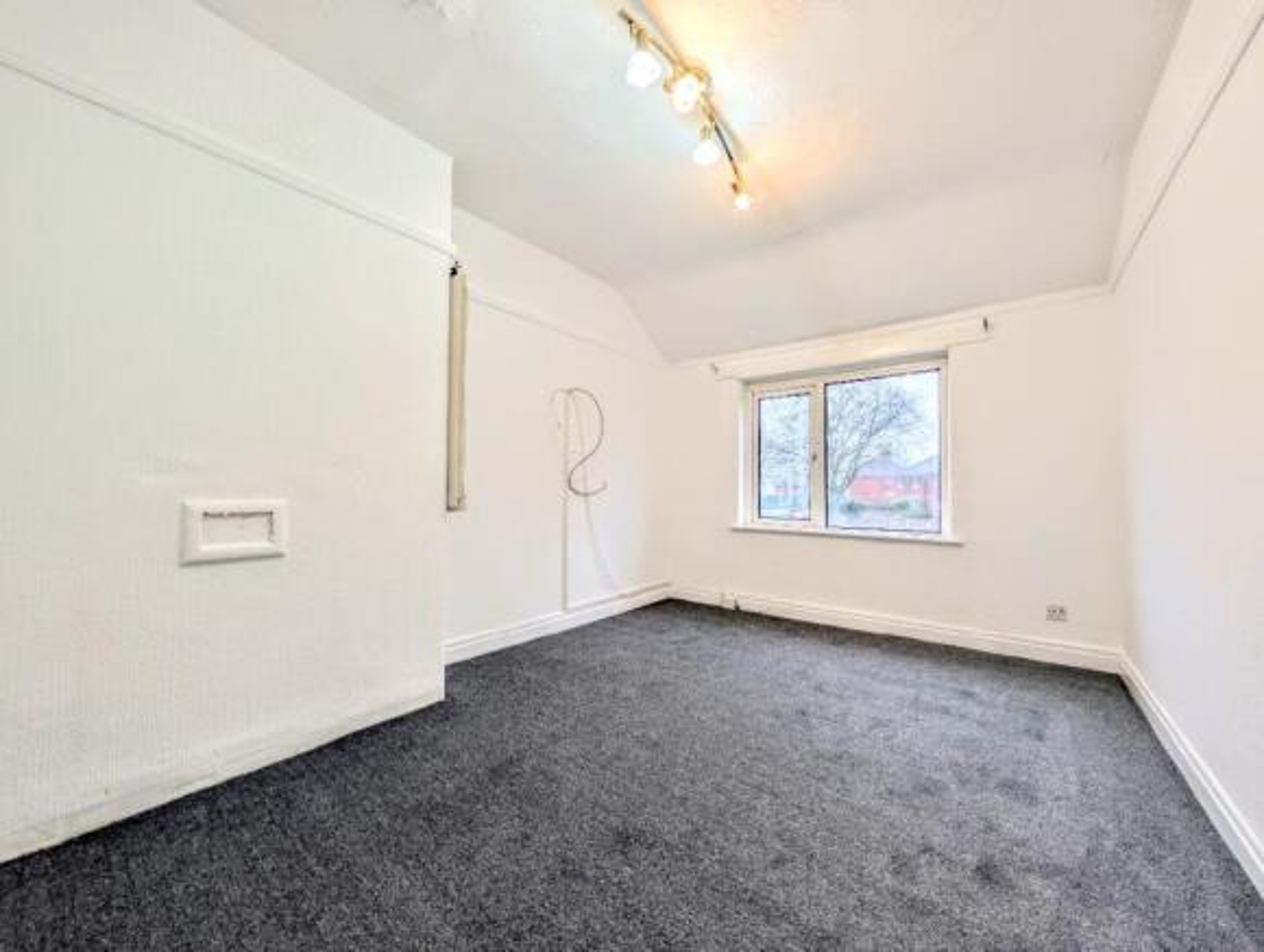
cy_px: 476
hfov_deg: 110.4
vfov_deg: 94.7
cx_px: 632
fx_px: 439
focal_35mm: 12
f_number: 1.7
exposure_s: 1/123
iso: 57
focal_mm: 2.02
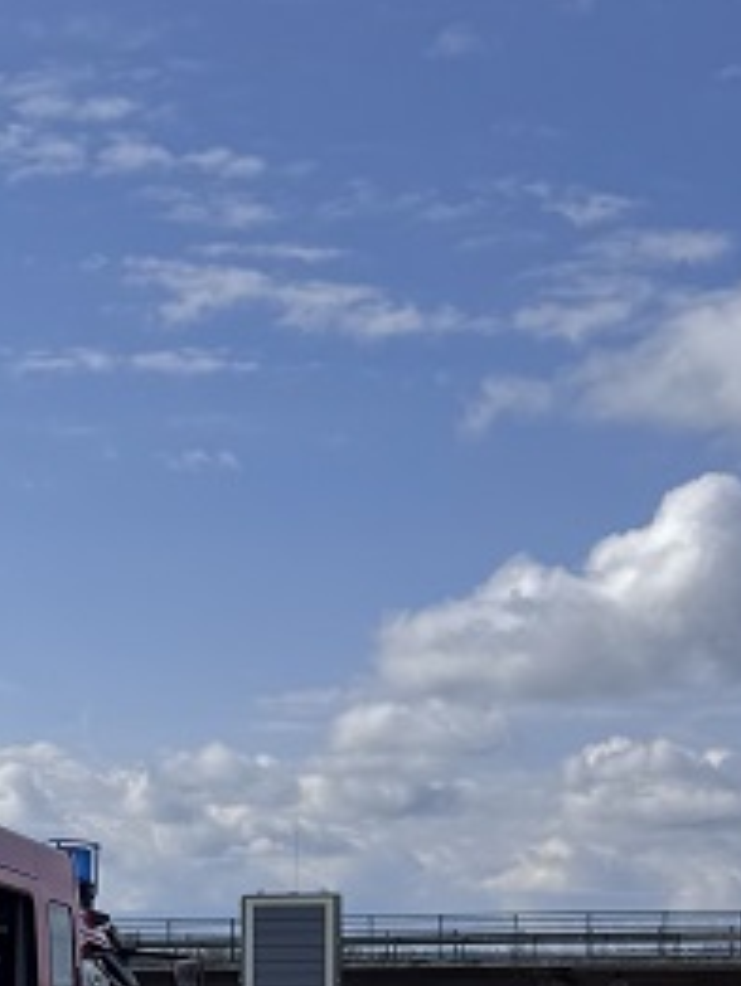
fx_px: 2795
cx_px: -185
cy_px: 1020
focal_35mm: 98
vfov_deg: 19.4
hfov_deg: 14.5
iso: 80
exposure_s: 1/7937
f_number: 1.78
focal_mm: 6.76
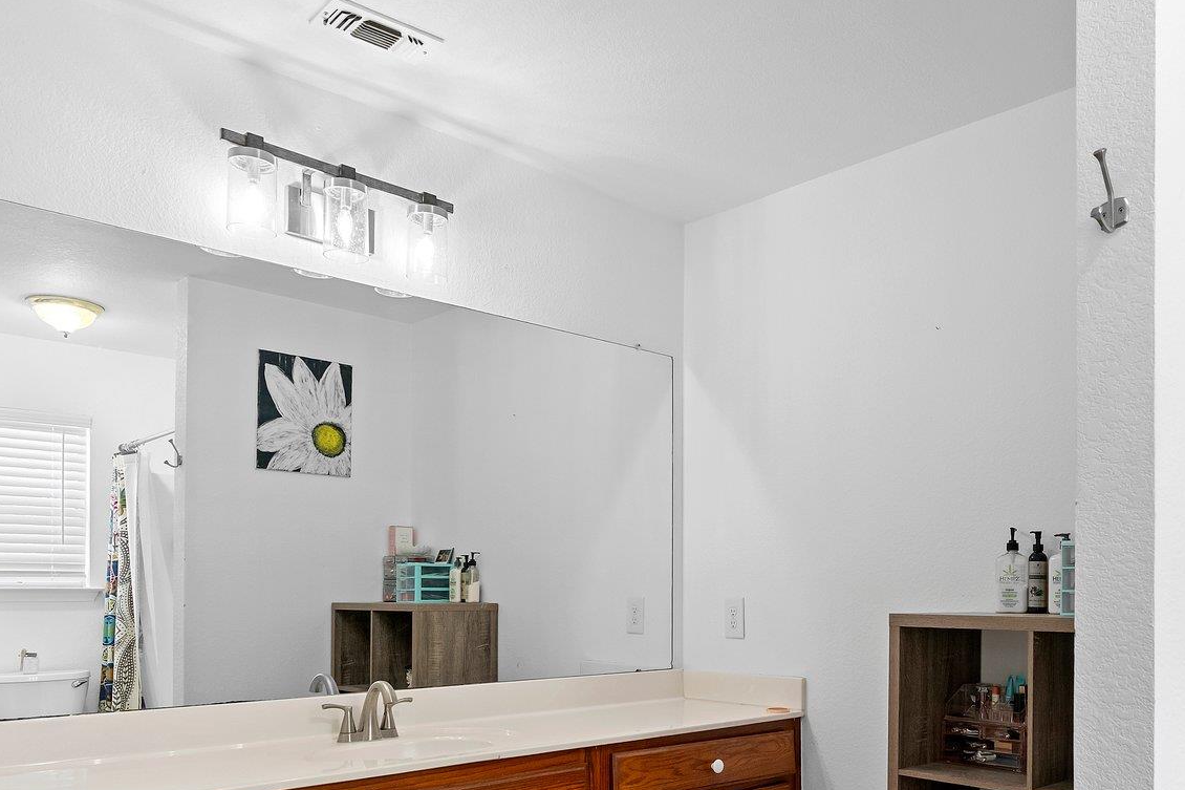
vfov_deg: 43.7
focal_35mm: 29
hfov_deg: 61.9
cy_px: 577
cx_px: 801
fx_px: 954
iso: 2000
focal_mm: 16
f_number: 8
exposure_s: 1/13
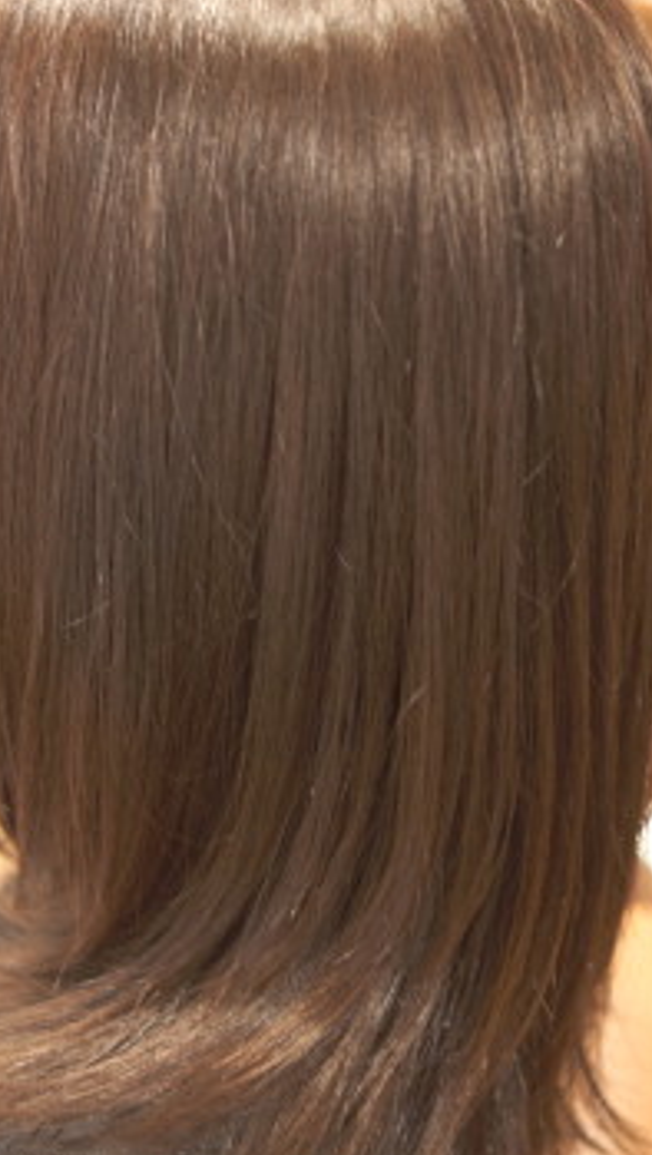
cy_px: 414
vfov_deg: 26.8
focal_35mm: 79
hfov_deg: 15.3
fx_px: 2414
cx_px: 165
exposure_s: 1/60
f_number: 2.2
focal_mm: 35
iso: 400
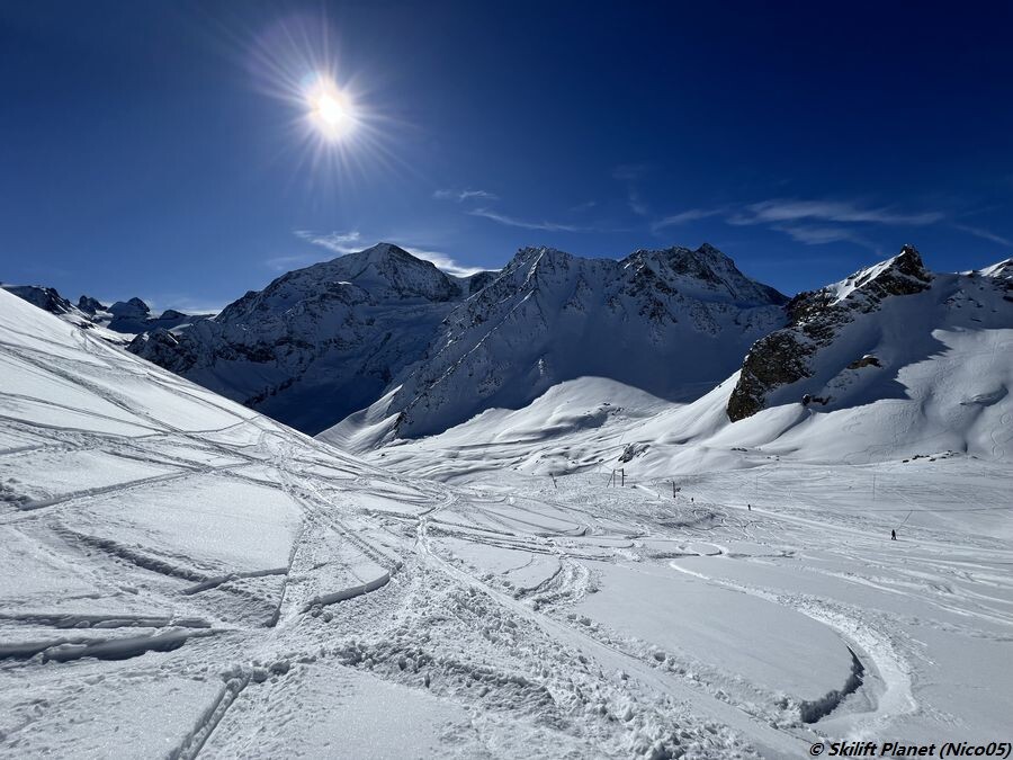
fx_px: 380
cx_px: 506
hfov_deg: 106.2
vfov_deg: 89.9
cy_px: 380
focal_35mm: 13
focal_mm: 1.57
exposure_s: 1/6944
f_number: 1.8
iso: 32
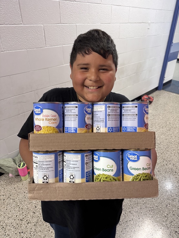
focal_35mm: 24
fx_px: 165
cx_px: 90
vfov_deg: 71.6
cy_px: 119
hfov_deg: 56.8
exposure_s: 1/60
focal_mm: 6.76
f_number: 1.78
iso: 250
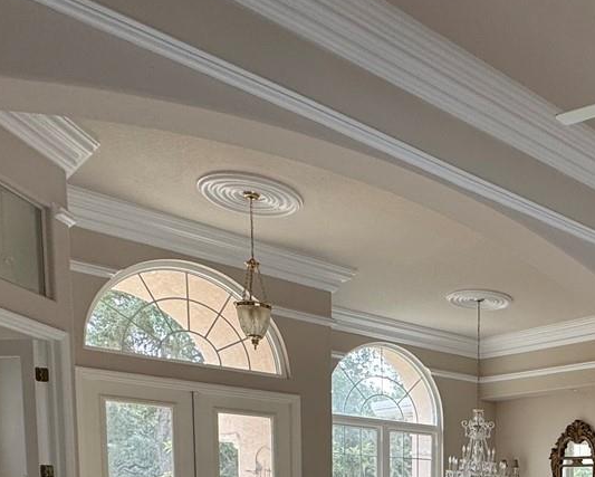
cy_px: 586
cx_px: 547
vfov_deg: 30.4
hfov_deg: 40.9
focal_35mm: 41
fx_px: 722
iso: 40
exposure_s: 1/114
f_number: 2.2
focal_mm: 2.22
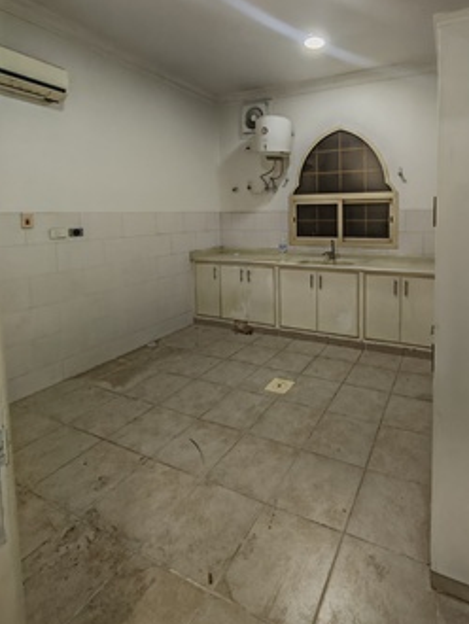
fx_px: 325
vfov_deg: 86.1
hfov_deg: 69.1
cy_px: 235
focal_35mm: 18
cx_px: 322
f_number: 2
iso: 320
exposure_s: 1/40
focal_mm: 1.82
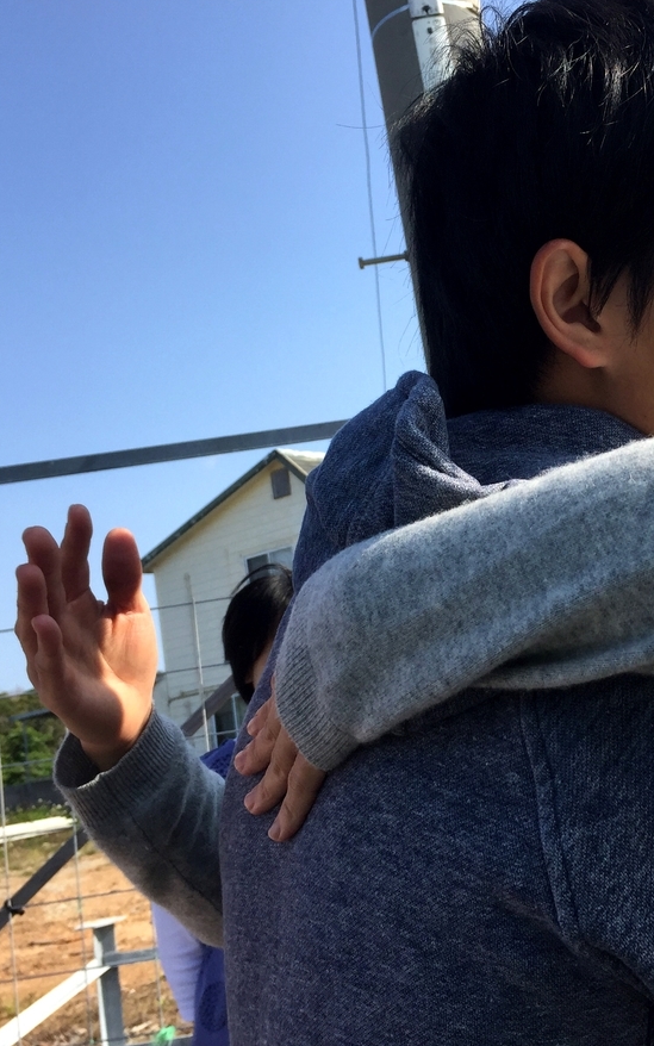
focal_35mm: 42
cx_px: 518
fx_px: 1197
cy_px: 511
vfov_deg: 47.2
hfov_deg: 29.9
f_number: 2.2
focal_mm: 4.15
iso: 32
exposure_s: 1/1582
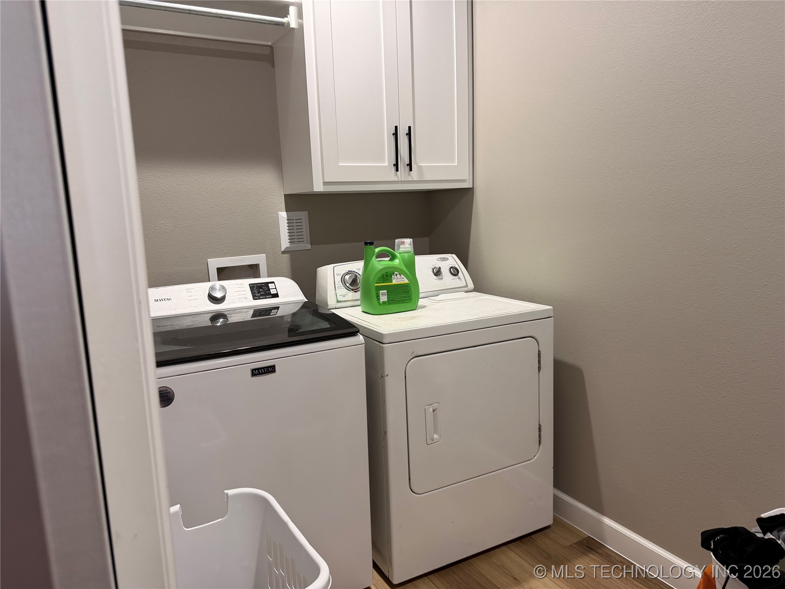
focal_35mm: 24
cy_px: 294
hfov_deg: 71.6
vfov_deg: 56.8
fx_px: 544
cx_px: 392
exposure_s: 1/60
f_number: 1.78
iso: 160
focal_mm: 6.76
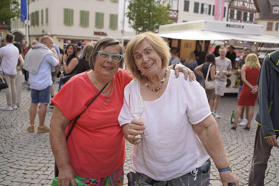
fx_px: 271
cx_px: 140
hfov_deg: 54.4
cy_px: 93
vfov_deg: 37.9
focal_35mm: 35
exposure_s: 1/160
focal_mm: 35
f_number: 4
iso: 160
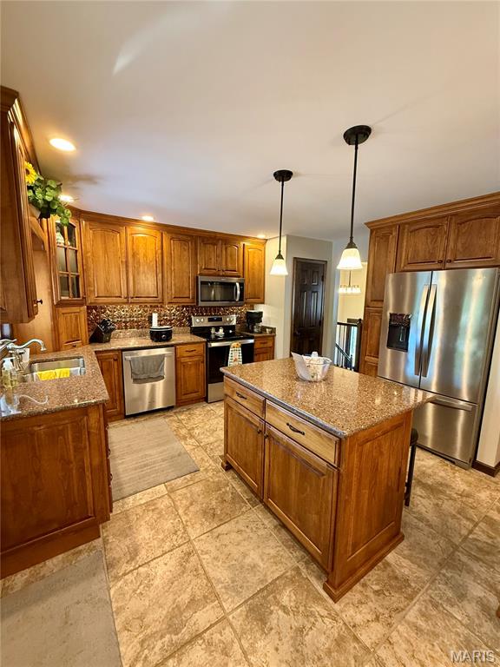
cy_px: 334
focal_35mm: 14
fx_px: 270
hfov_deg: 85.7
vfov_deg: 102.1
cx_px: 250
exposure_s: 1/60
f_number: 2.2
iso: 500
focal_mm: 2.22
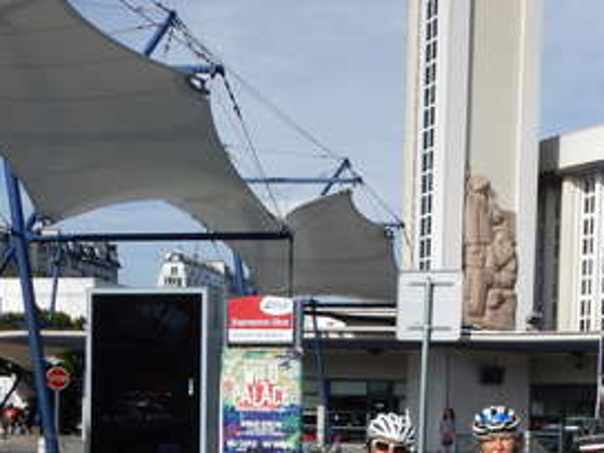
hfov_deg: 35.0
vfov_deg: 26.0
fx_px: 925
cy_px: 464
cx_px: 482
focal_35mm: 53
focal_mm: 4.3
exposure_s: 1/1500
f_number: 4.1
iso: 125
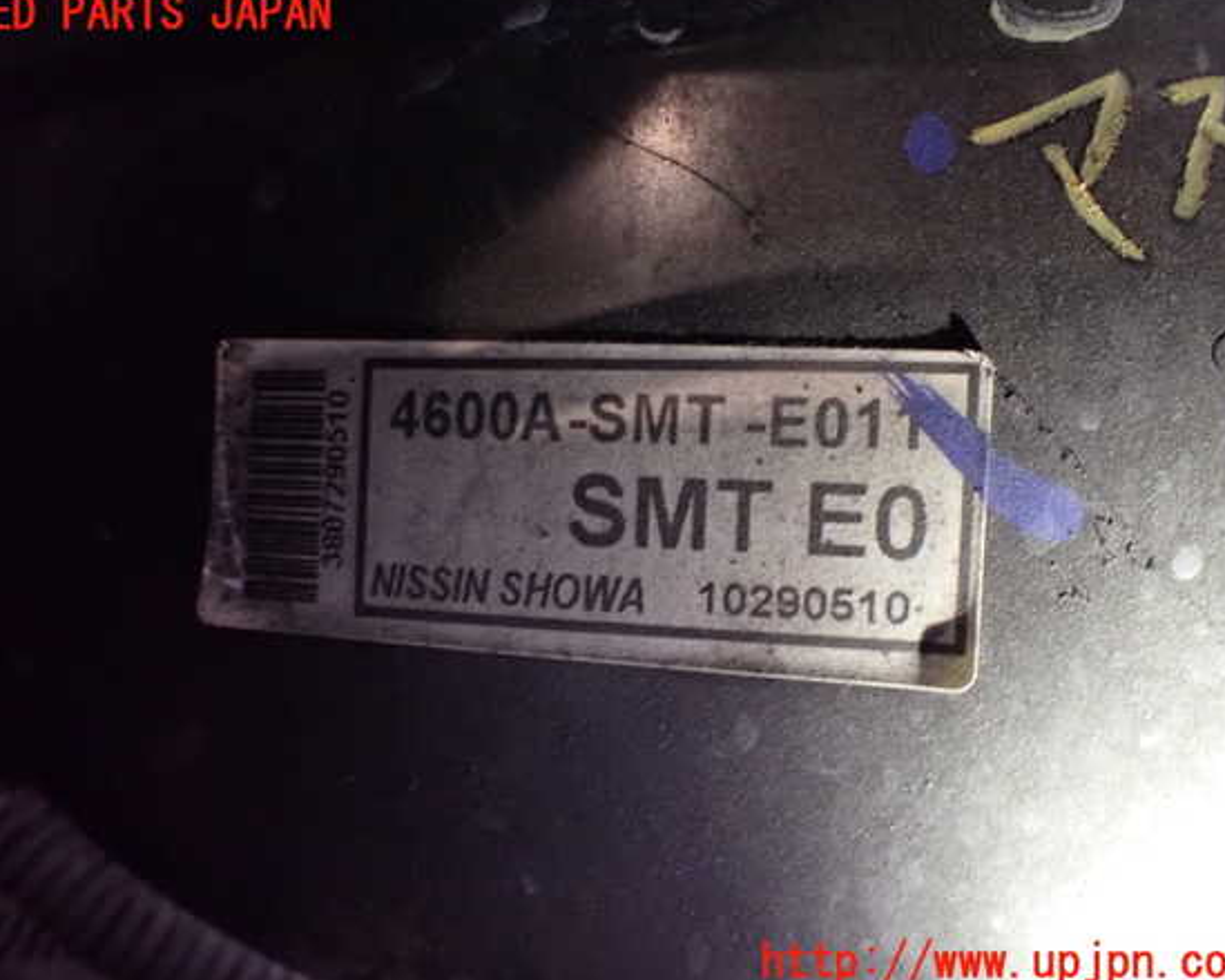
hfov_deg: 55.7
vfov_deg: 45.8
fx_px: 1160
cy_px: 489
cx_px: 596
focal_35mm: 32
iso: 1250
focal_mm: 5.4
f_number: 2.3
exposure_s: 1/30
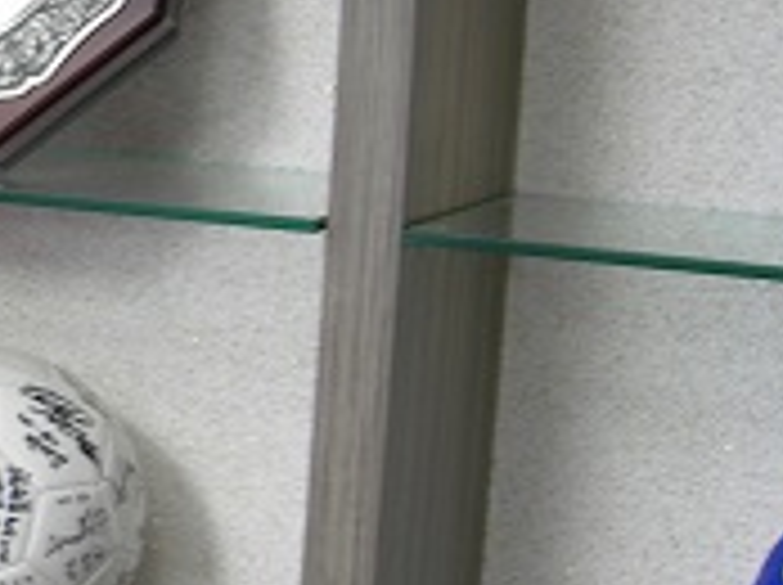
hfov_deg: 15.8
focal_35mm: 116
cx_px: -342
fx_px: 2620
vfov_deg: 12.7
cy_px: 277
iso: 50
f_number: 2.8
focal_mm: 7.8
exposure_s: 1/10.4
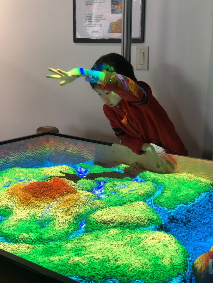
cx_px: 106
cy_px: 142
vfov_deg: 36.8
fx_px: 427
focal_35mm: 52
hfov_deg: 28.0
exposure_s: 1/60
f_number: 2.4
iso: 100
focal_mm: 6
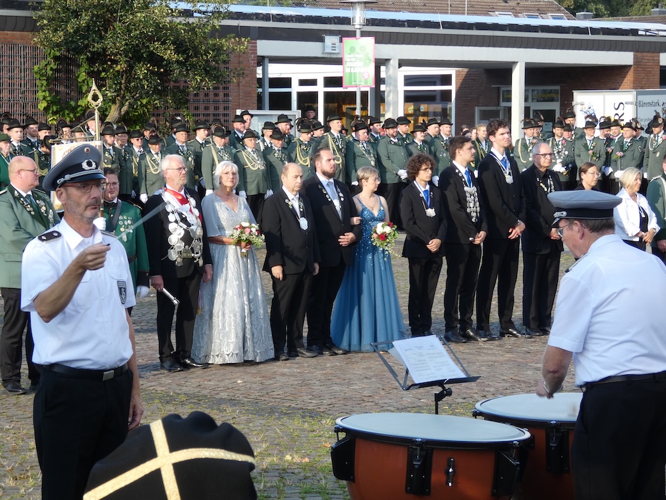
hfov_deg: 17.4
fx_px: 2174
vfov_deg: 13.1
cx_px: 331
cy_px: 249
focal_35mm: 113
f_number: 5
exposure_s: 1/100
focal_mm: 19.7
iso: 80
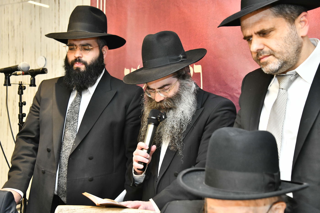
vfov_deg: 20.0
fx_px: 604
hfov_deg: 29.7
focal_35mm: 68
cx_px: 160
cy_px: 106
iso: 2000
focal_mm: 68
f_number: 5.6
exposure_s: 1/100
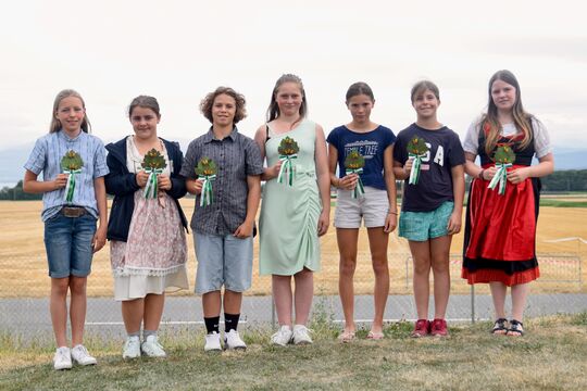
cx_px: 294
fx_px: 856
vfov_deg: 25.8
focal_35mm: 52
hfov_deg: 37.9
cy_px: 196
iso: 400
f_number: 4.5
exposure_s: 1/1250
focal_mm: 35
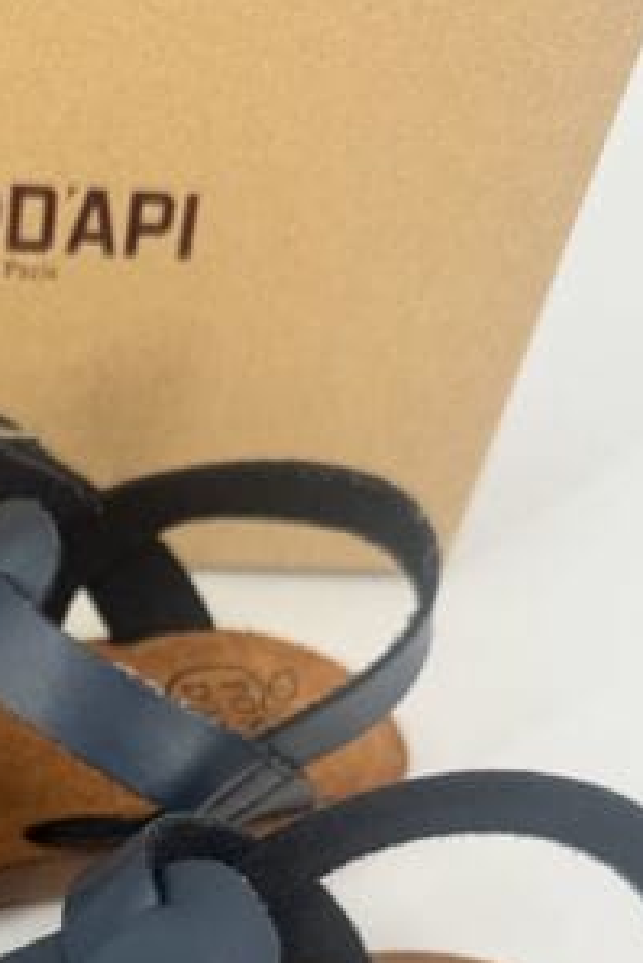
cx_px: -36
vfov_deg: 33.0
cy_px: 942
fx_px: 1498
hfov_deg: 23.0
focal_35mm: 56
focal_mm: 6.76
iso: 80
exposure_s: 1/678
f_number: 1.78
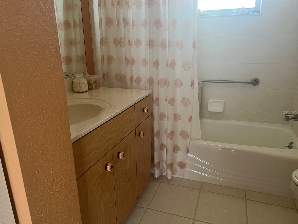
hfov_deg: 67.3
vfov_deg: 53.1
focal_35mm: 26
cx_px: 149
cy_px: 112
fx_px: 224
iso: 125
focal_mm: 5.7
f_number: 1.5
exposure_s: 1/71
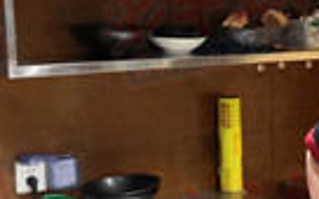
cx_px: 394
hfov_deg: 18.6
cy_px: 193
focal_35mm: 105
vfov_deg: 12.3
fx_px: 913
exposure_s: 1/50
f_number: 1.6
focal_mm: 3.95
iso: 500
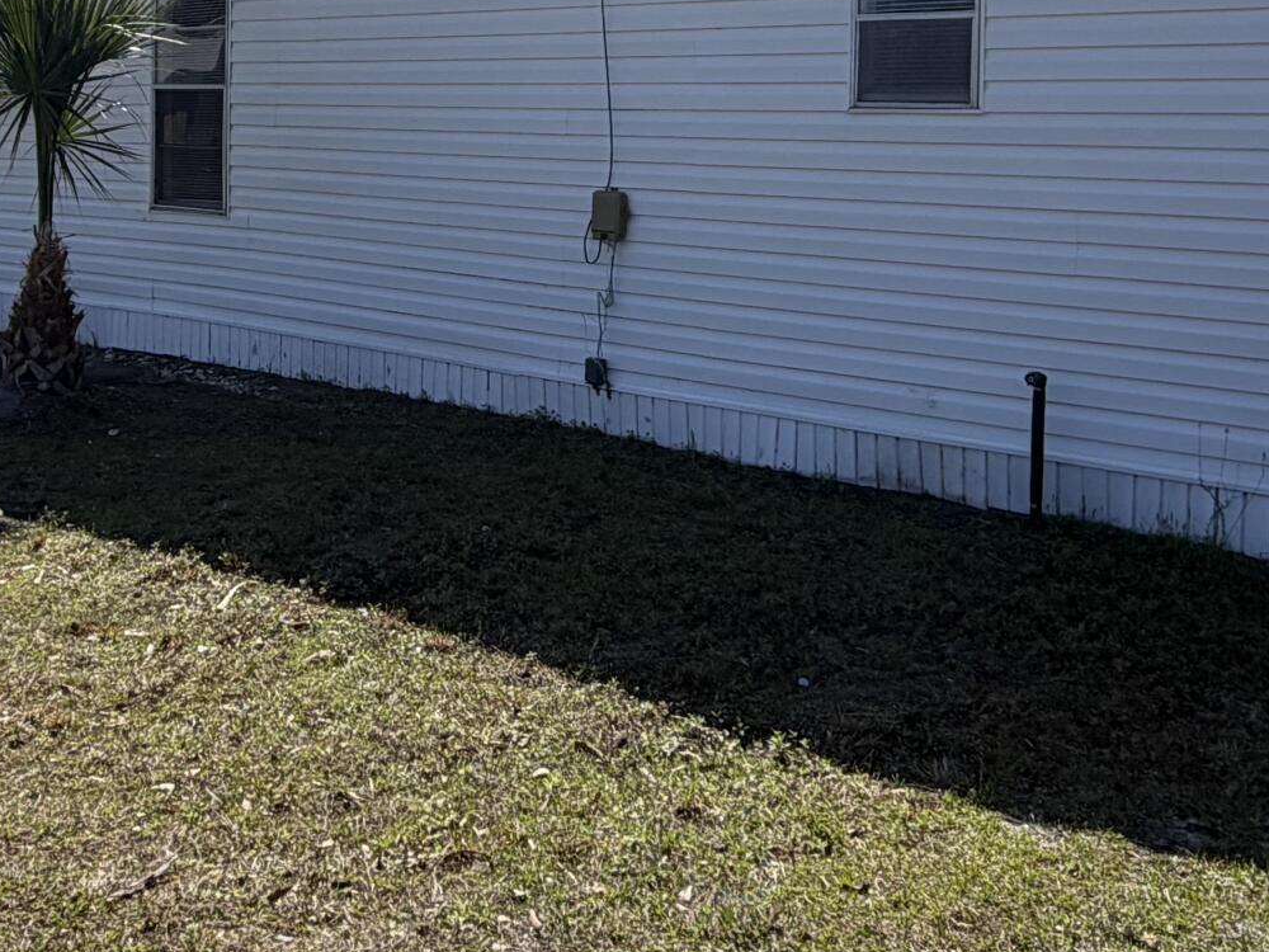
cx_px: 656
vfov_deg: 32.9
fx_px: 1540
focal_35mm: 42
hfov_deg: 44.8
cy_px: 129
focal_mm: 2.22
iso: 20
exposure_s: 1/1050
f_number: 2.2
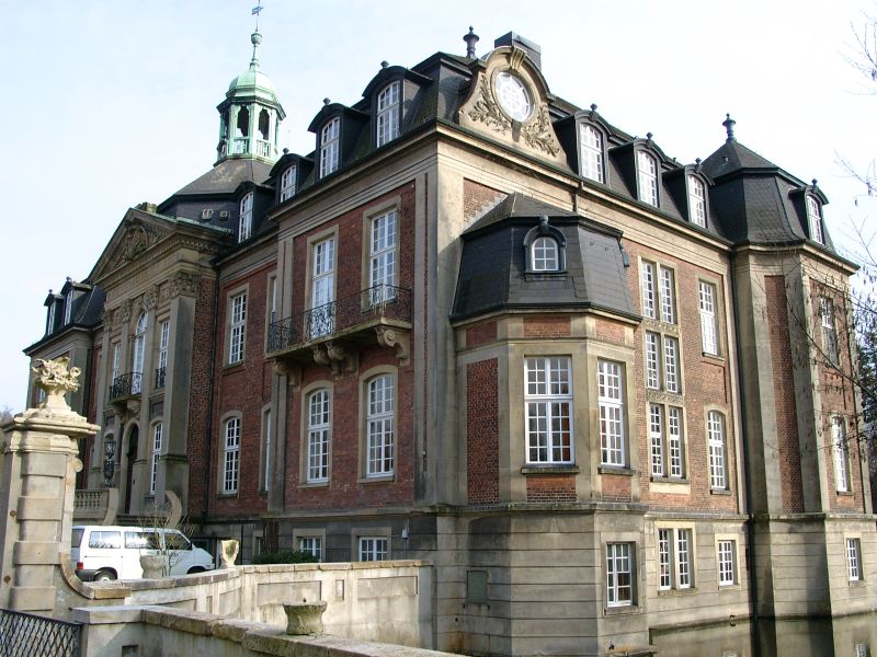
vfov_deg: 41.8
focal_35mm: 34
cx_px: 438
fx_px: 861
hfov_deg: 54.0
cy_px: 328
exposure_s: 1/325
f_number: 4
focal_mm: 7.13
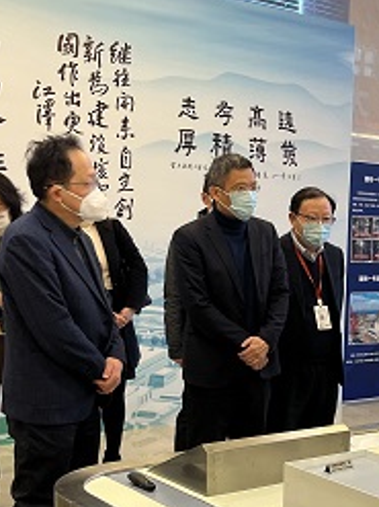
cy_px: 440
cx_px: 379
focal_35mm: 61
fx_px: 891
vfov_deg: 30.5
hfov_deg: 23.0
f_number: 1.6
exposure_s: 1/50
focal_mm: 5.1
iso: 64
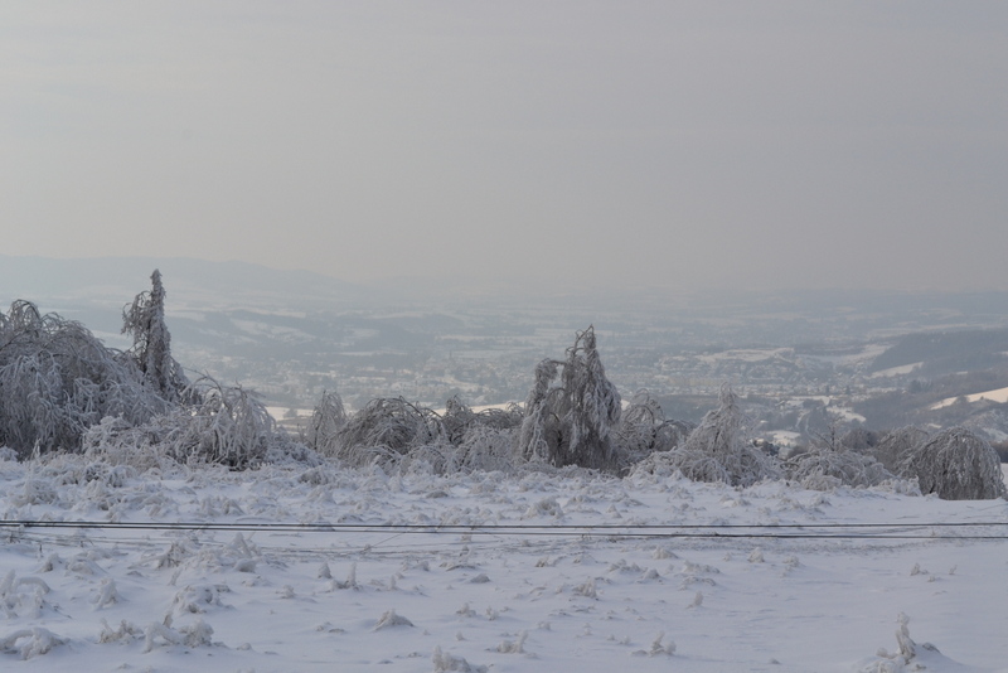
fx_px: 2311
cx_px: 504
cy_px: 336
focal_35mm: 82
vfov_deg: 16.6
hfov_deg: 24.6
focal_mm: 55
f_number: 11
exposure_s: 1/500
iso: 360
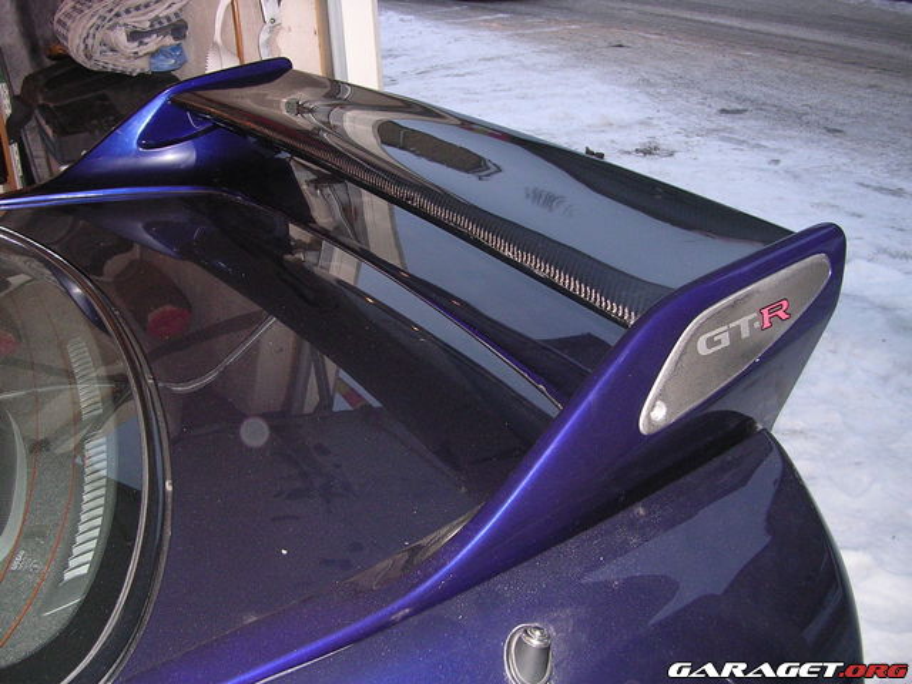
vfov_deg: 37.7
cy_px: 342
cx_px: 456
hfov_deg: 49.0
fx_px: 1001
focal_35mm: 38
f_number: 2.8
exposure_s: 1/60.1
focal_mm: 5.8
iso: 327
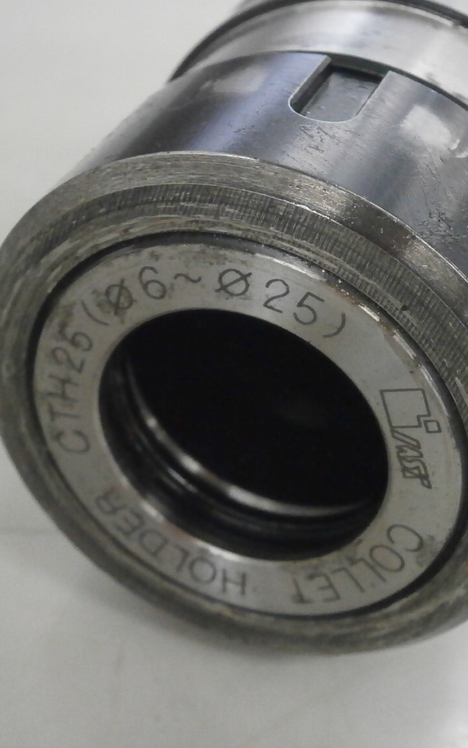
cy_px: 371
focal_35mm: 67
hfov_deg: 19.4
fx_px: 1367
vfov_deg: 30.6
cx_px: 259
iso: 800
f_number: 3.4
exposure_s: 1/160
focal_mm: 8.3
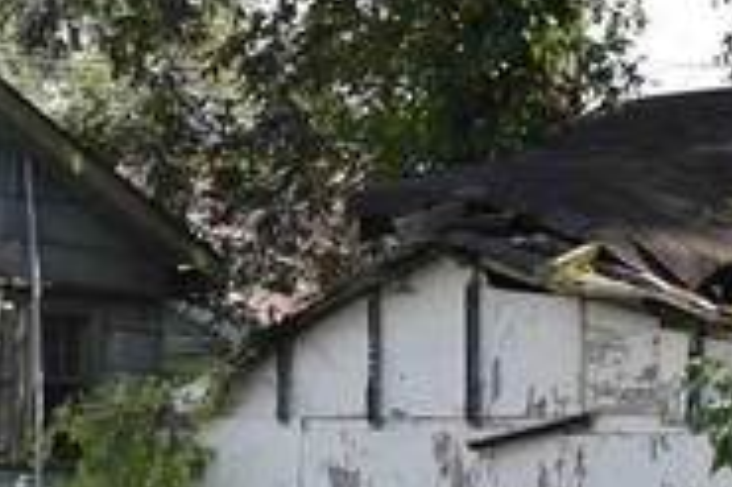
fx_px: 5271
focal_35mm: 259
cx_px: -297
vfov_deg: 5.3
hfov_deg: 7.8
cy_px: 572
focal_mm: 25
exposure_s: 1/200
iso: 100
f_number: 7.1
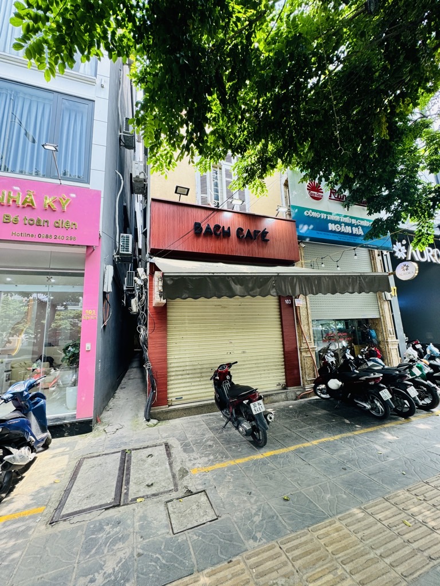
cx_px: 220
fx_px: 237
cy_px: 293
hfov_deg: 85.7
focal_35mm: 14
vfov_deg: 102.1
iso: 40
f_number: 2.2
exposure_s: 1/100
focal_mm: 2.22
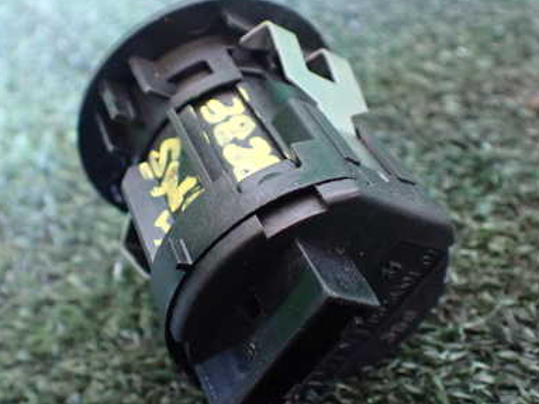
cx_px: 249
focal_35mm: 47
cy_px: 206
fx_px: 732
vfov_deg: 30.9
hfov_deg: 40.4
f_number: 2.3
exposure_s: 1/30
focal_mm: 5.4
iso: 1000
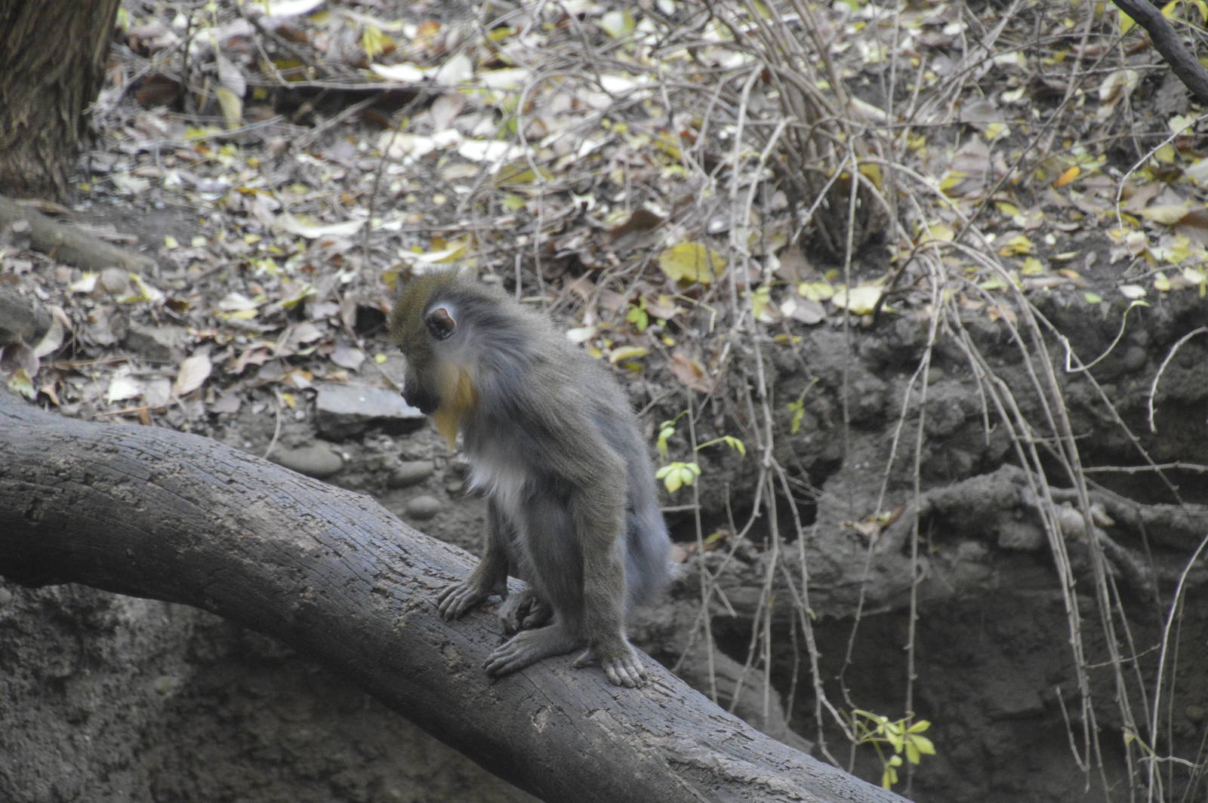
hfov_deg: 7.4
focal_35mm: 278
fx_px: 9304
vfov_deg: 4.9
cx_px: 604
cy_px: 402
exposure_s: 1/320
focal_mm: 185
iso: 3200
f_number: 6.3
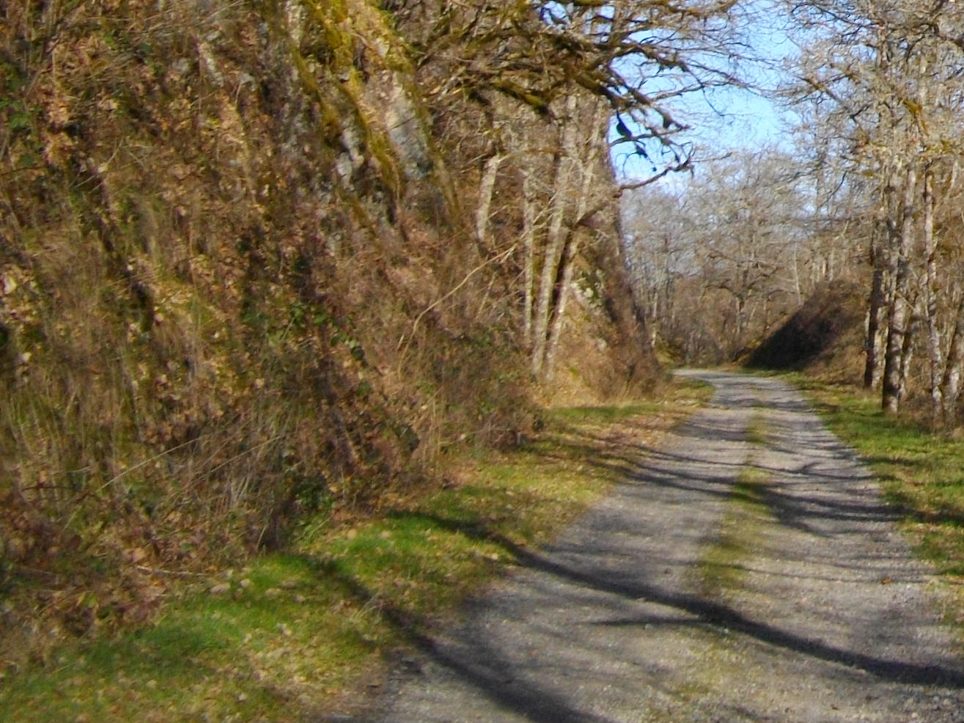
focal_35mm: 86
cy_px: -154
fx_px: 2395
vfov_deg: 16.4
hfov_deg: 20.6
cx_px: 1278
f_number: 8.8
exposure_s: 1/125
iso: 100
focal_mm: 5.7
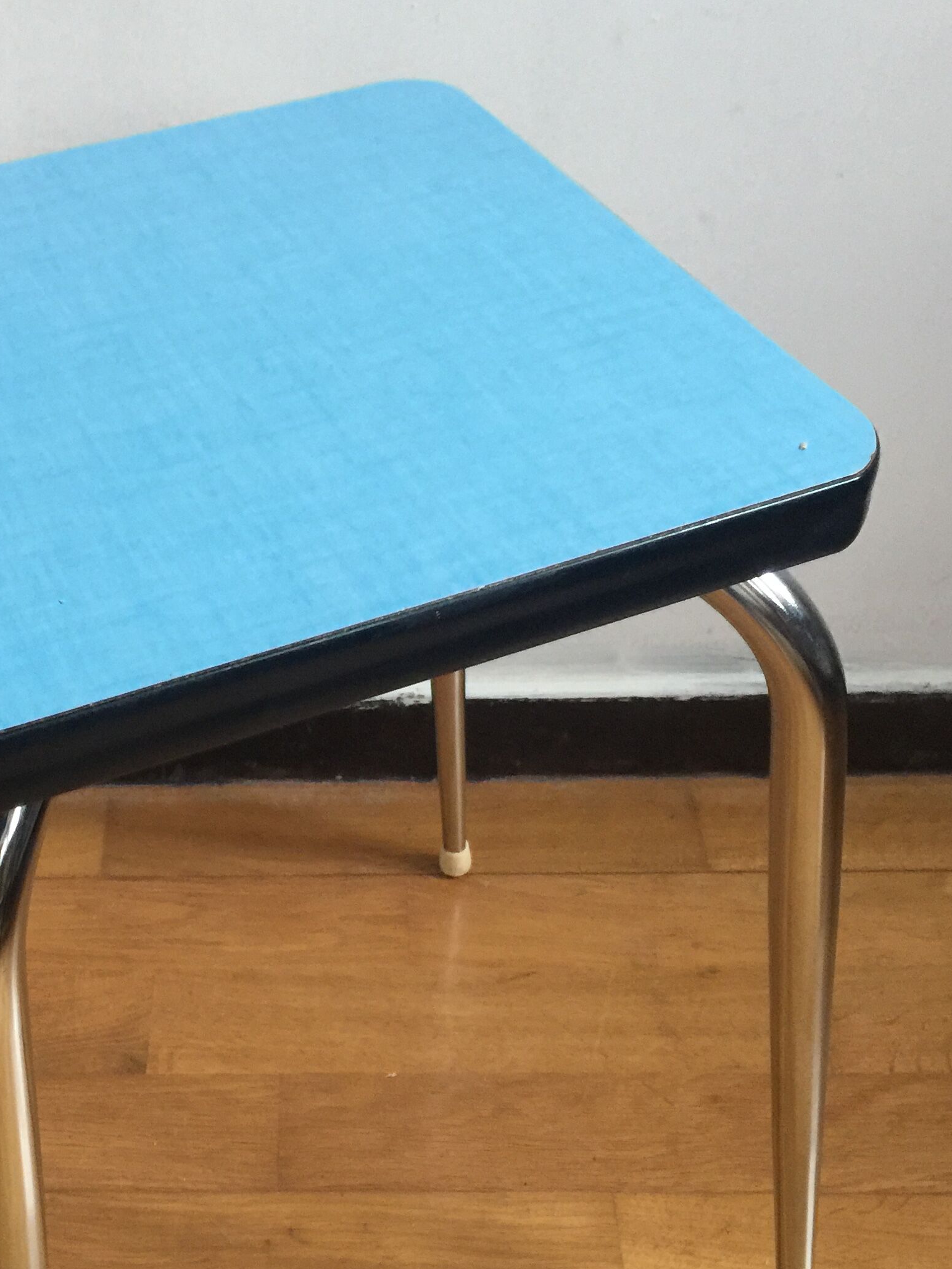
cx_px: 255
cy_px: 738
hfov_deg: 31.0
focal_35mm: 46
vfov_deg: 41.1
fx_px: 1687
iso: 100
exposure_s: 1/10
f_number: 2.2
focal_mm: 4.15
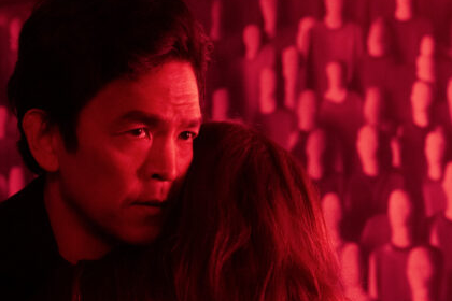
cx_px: 223
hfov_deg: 21.0
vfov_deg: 14.1
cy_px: 217
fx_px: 1218
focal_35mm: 97
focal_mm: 53
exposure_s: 1/80
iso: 8000
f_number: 5.6
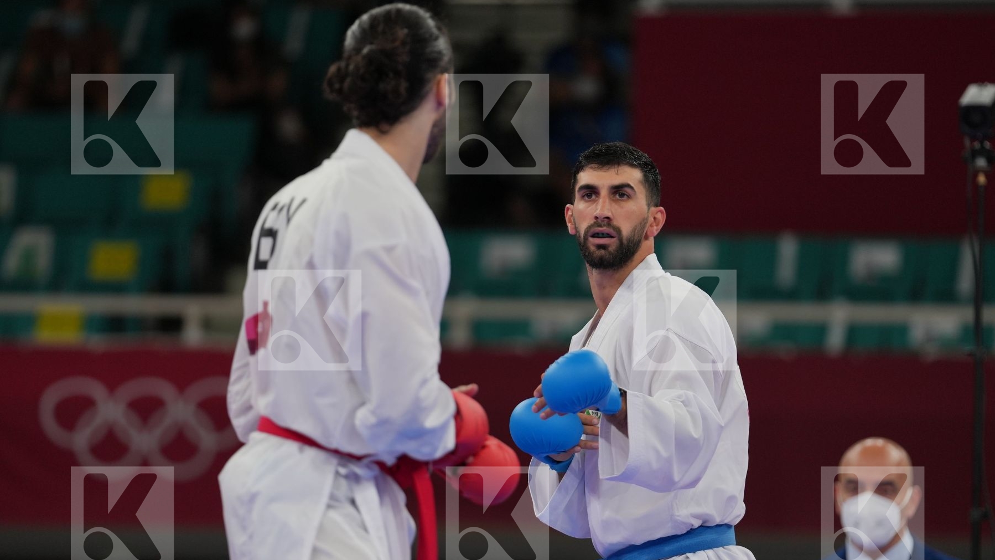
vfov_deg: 4.0
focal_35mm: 300
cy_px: 320
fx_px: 7914
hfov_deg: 7.2
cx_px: 498
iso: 500
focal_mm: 191
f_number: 2.8
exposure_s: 1/1000
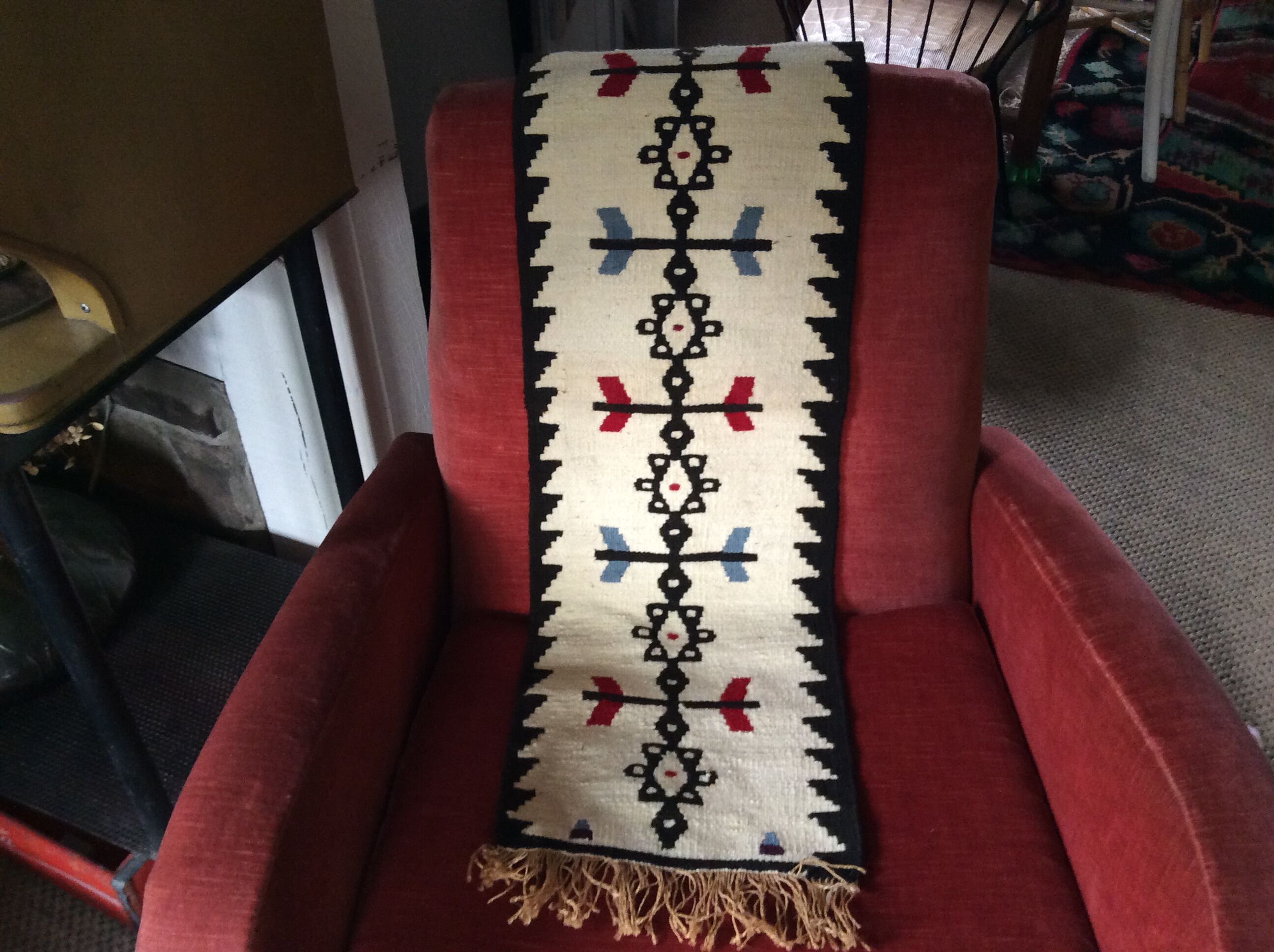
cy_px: 476
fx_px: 1176
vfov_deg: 44.1
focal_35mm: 32
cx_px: 637
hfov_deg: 56.9
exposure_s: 1/25
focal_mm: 3.3
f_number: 2.4
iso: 160
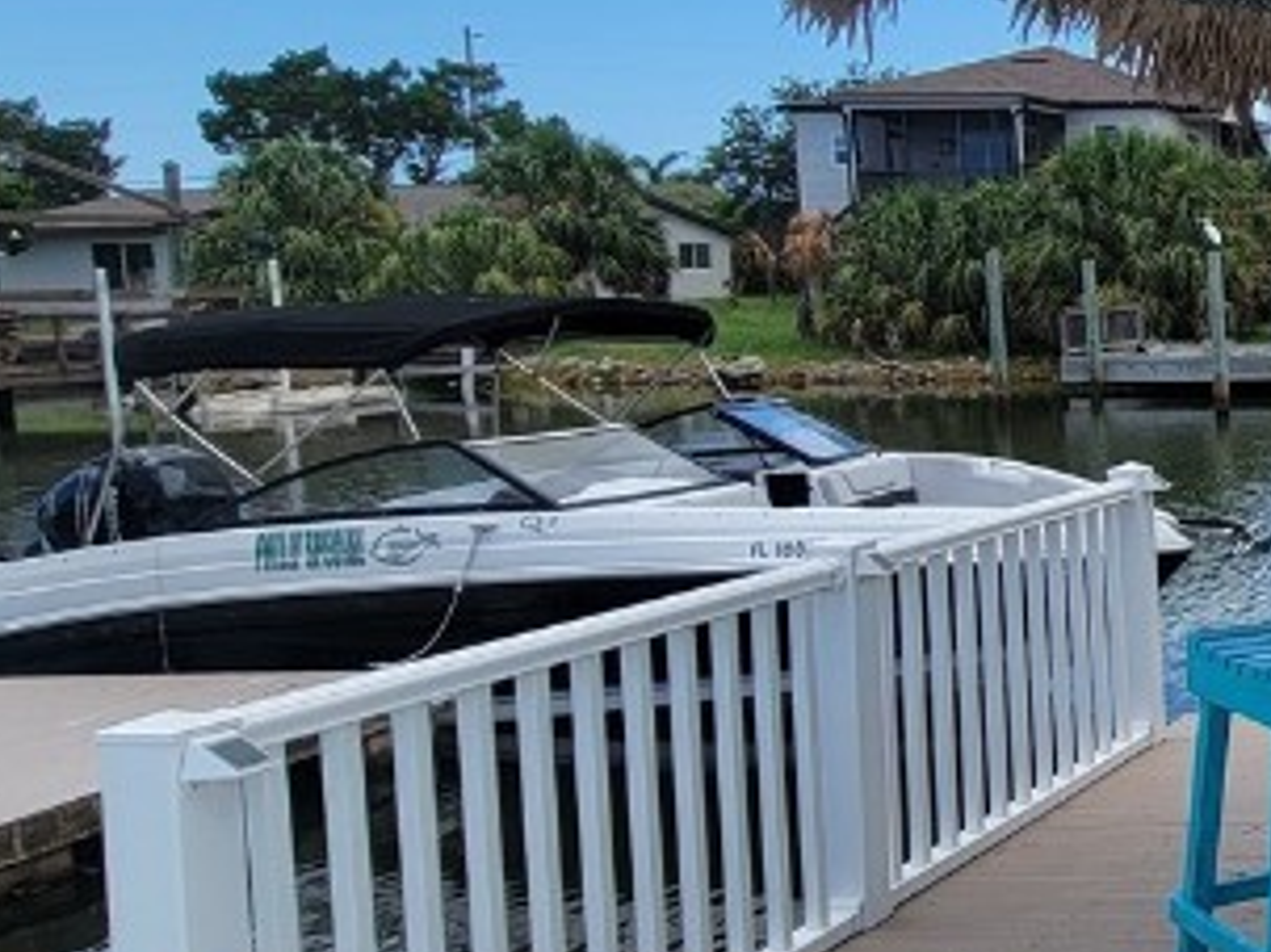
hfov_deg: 29.2
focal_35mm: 44
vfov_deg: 32.8
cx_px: 1846
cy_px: 411
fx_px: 1615
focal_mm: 2.2
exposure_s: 1/1517
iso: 50
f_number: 2.2
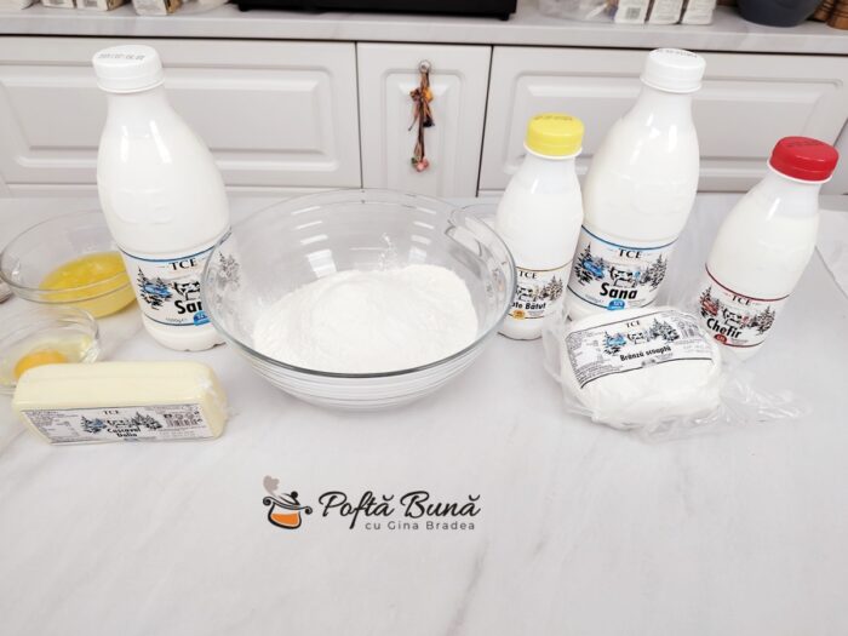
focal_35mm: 24
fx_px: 588
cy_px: 318
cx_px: 424
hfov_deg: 71.6
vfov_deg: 56.8
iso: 253
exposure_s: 1/50
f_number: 1.75
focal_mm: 5.25
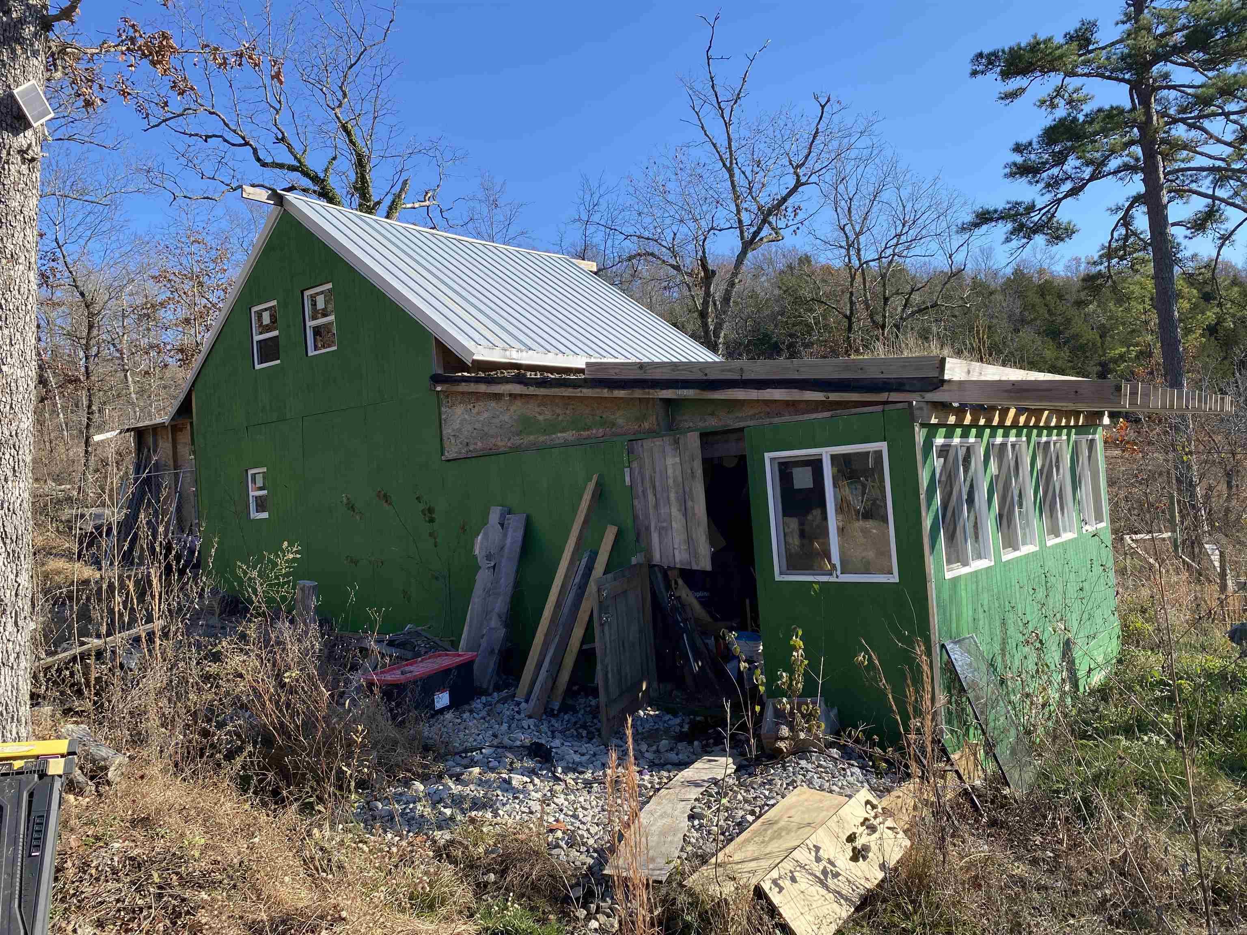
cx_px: 624
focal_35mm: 26
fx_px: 937
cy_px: 468
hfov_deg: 67.3
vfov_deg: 53.1
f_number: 1.8
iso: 32
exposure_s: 1/1182
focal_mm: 4.25
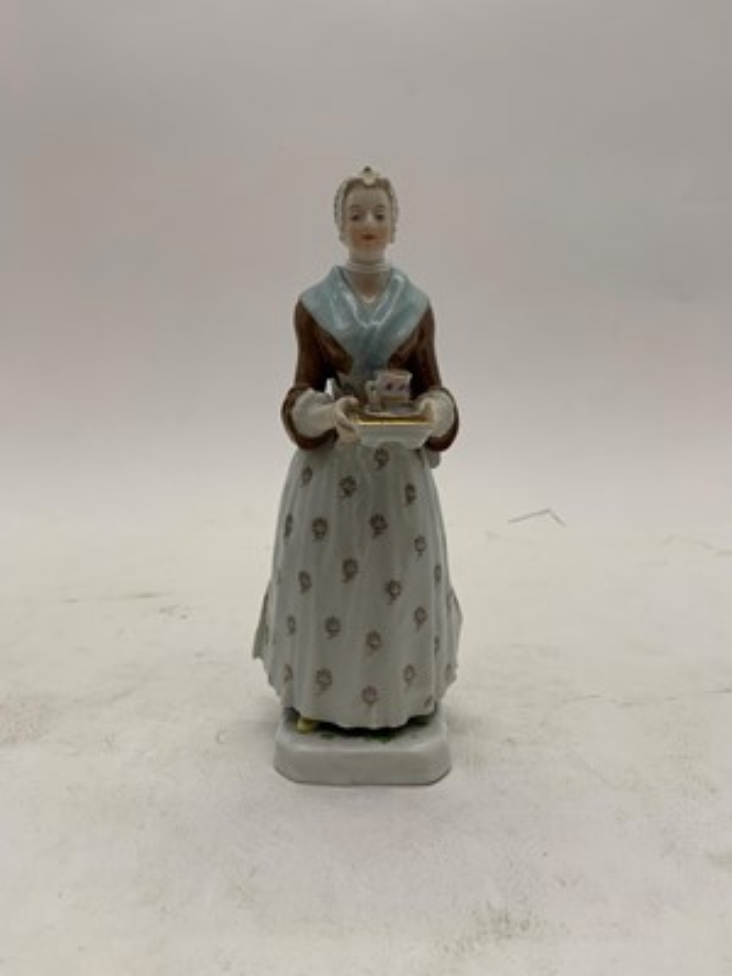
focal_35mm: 26
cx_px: 366
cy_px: 488
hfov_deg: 53.1
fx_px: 733
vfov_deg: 67.3
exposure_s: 1/122
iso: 32
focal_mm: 4.25
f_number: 1.8
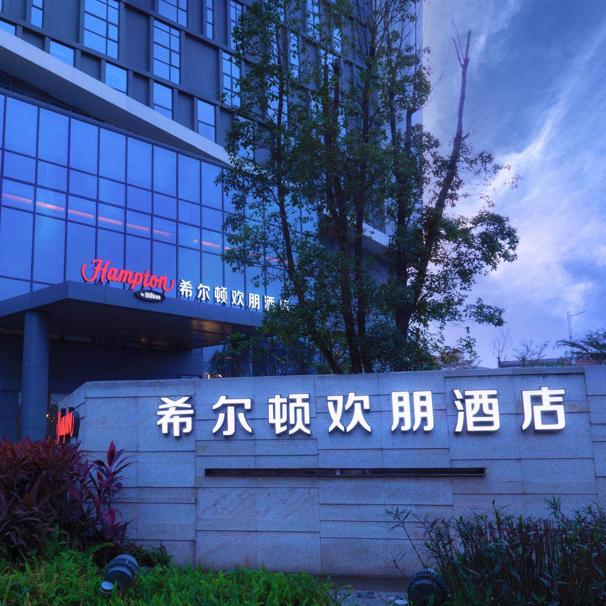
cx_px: 211
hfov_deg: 43.4
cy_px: 302
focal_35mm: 38
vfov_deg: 43.9
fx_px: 753
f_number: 10
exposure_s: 1/40
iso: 320
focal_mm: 16
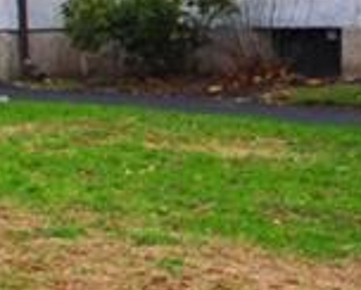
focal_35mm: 189
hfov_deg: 8.3
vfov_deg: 7.7
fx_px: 2022
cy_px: -372
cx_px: -805
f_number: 8
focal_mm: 20
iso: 640
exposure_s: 1/500
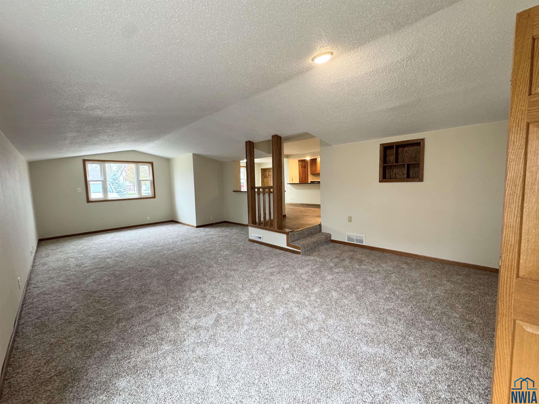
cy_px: 202
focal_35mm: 14
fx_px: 218
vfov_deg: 85.7
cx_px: 270
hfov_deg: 102.1
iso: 320
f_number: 2.2
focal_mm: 2.22
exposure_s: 1/60
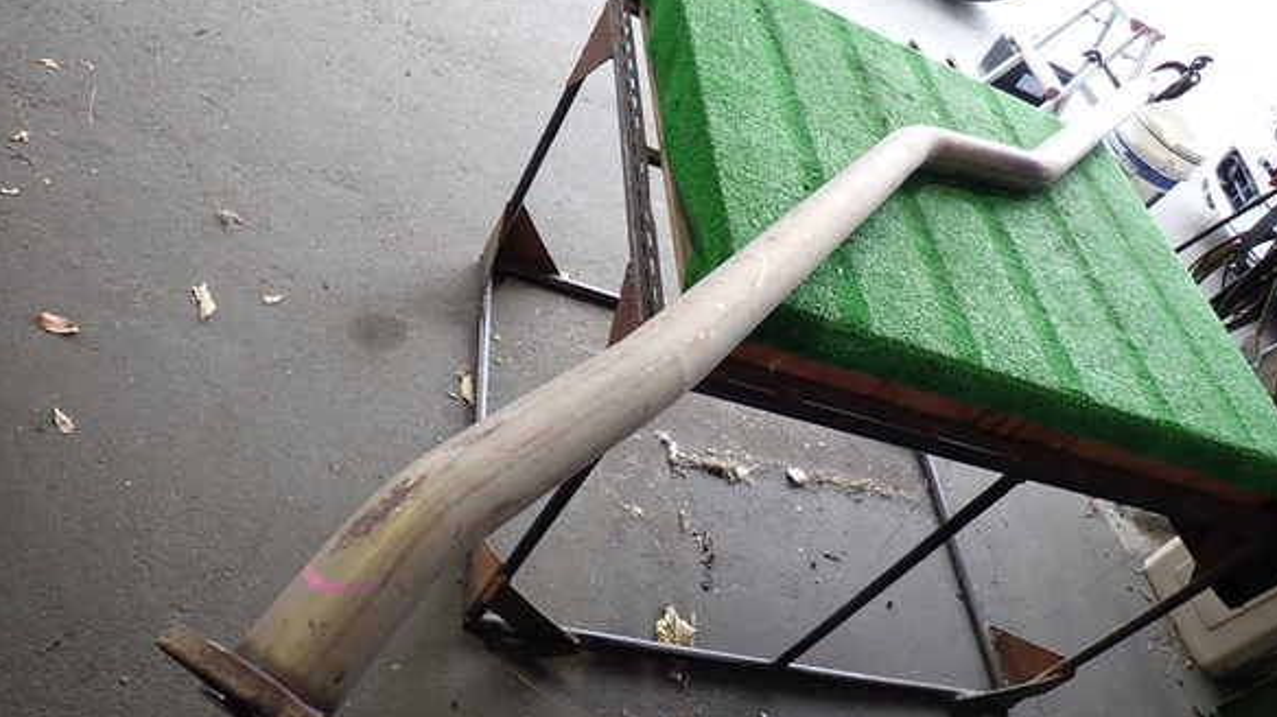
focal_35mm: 28
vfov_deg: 41.4
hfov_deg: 67.9
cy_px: 393
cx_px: 649
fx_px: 948
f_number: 2
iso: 160
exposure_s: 1/60
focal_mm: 4.5
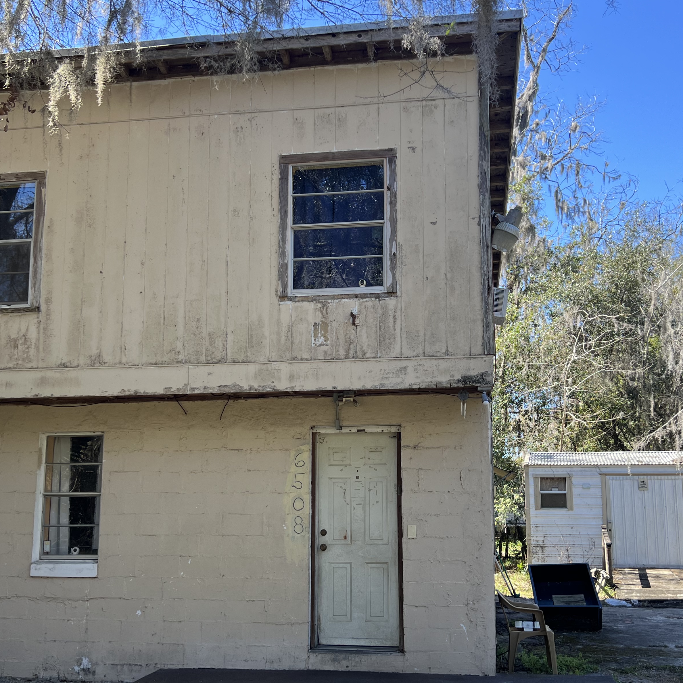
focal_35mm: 39
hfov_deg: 42.8
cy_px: 386
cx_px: 348
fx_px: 871
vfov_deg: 42.7
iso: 50
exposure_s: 1/718
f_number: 1.5
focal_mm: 5.7
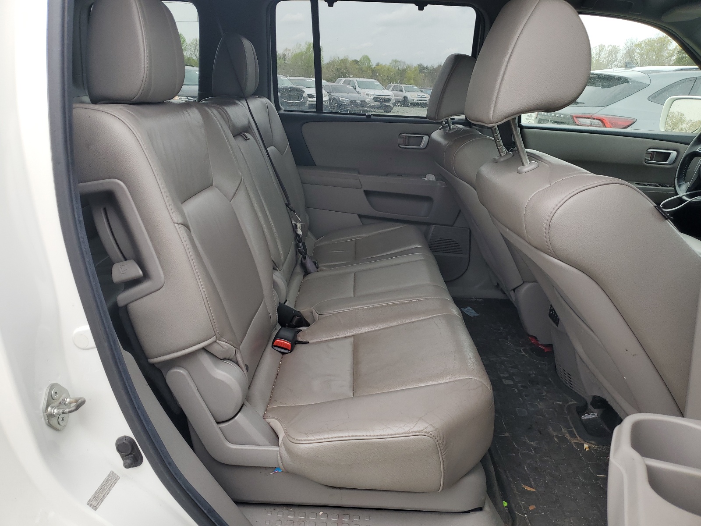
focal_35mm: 26
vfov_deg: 53.1
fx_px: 527
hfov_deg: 67.3
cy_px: 263
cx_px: 350
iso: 50
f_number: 1.5
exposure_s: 1/400
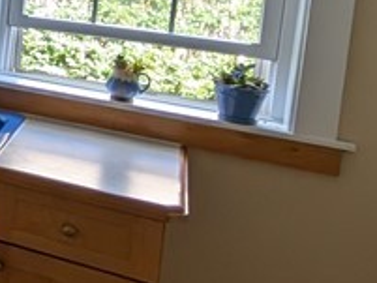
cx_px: -384
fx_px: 665
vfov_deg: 22.3
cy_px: -51
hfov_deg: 18.9
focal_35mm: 61
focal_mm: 2.02
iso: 74
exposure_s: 1/117
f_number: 1.7
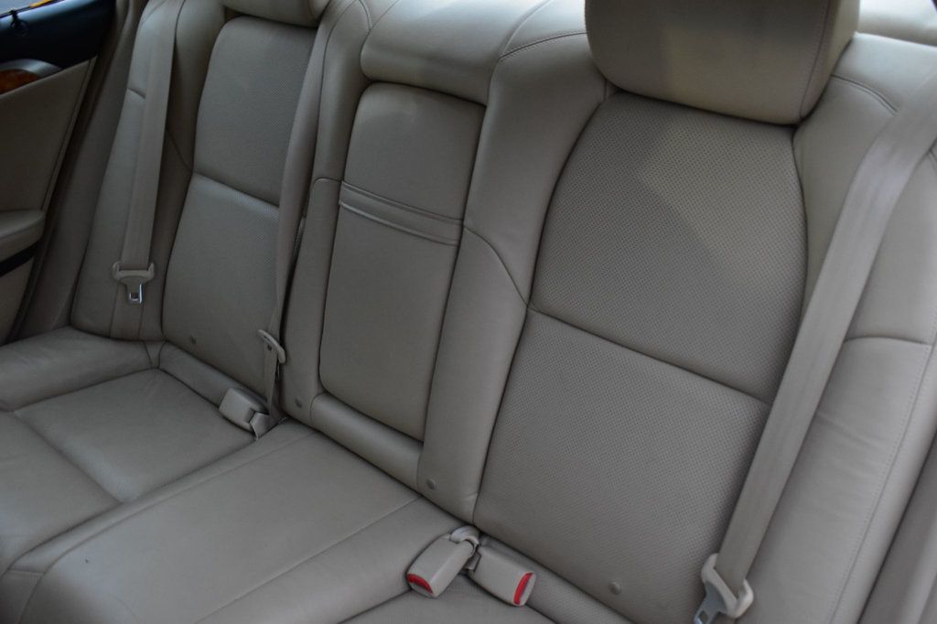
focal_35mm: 36
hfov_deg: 53.1
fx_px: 937
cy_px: 312
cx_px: 468
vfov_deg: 36.8
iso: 1600
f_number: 5.6
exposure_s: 1/15
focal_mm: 24
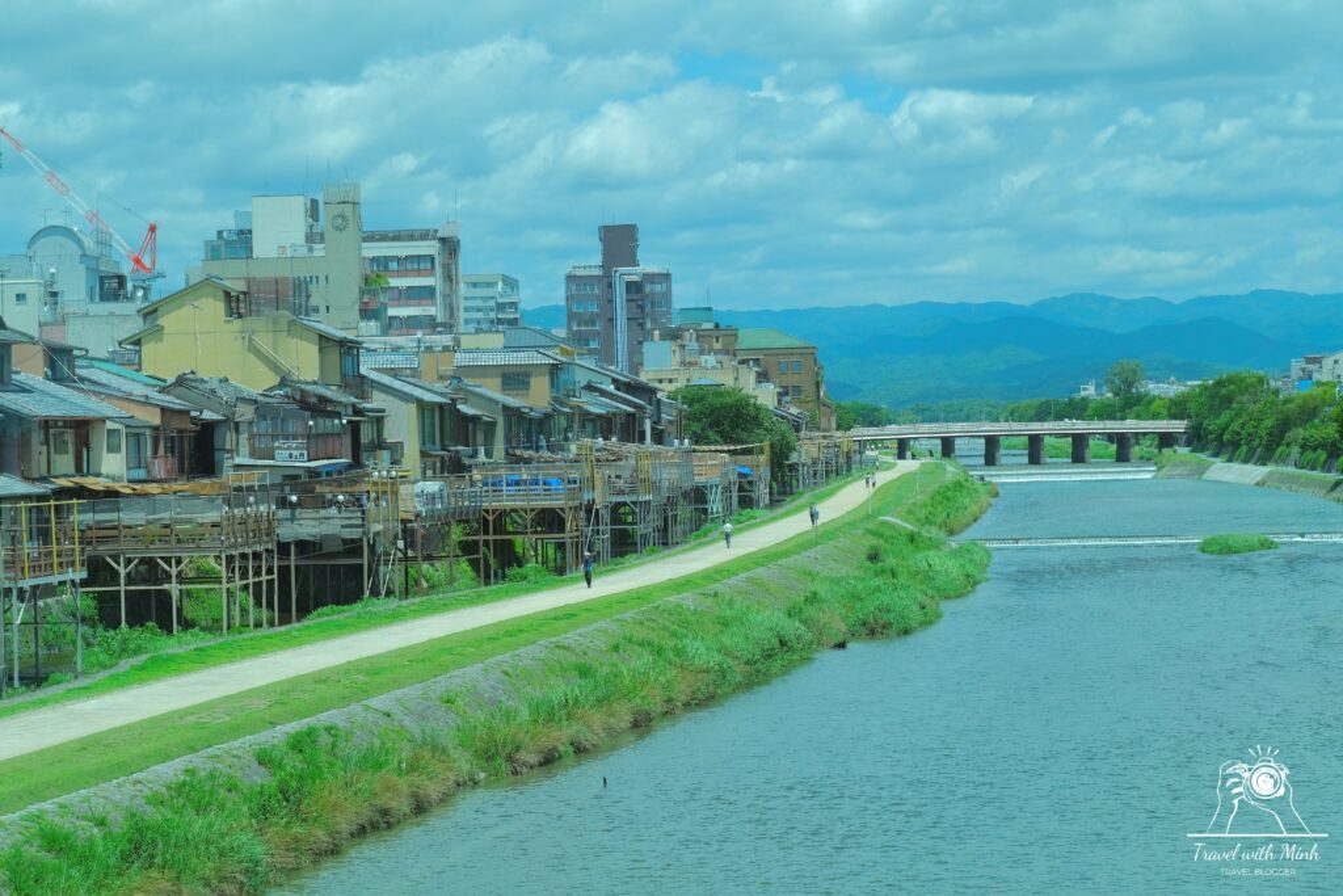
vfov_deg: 18.2
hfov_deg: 27.0
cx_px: 672
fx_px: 2798
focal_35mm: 75
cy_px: 448
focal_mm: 50.3
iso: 800
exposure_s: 1/1000
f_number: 5.6
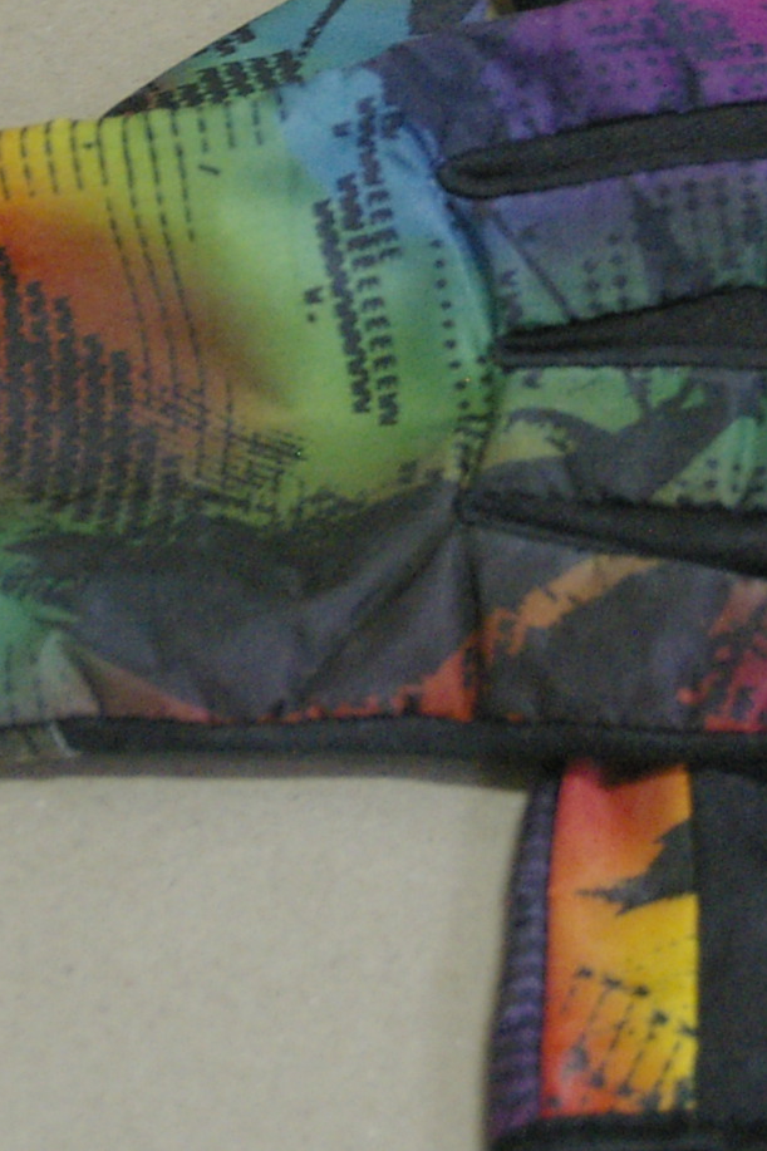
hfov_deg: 8.7
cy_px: 409
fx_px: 5019
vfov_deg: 13.1
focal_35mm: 157
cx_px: 382
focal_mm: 40
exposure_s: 1/20
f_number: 4.5
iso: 1600
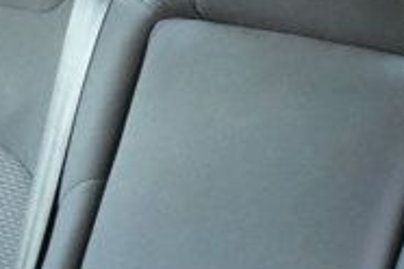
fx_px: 1672
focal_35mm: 149
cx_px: 280
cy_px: 206
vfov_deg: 9.2
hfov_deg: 13.7
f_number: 3.5
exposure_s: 1/20
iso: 3200
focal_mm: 18
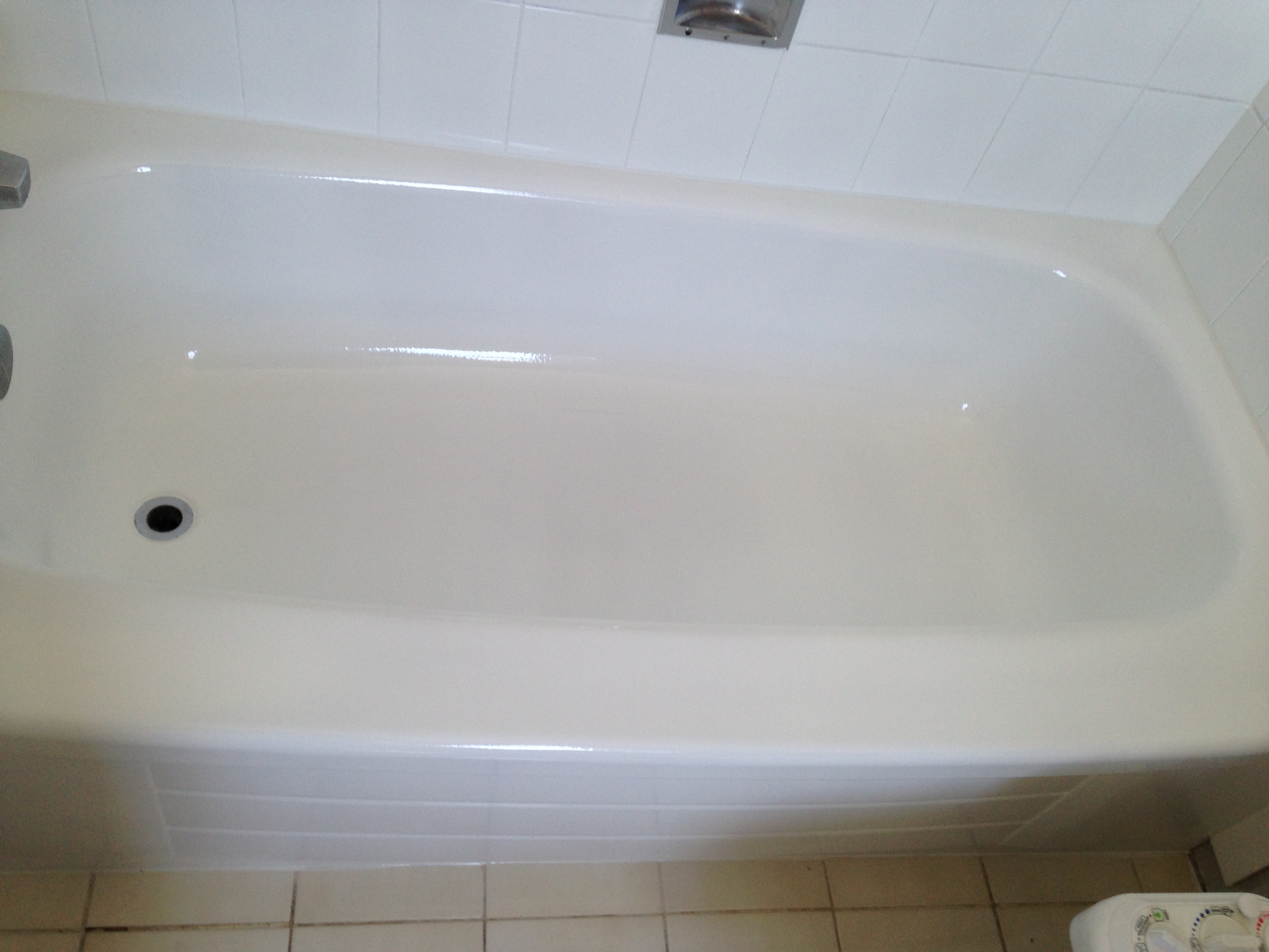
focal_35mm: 33
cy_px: 476
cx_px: 634
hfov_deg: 55.4
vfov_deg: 42.9
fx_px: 1210
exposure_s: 1/40
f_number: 2.4
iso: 64
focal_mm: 4.12
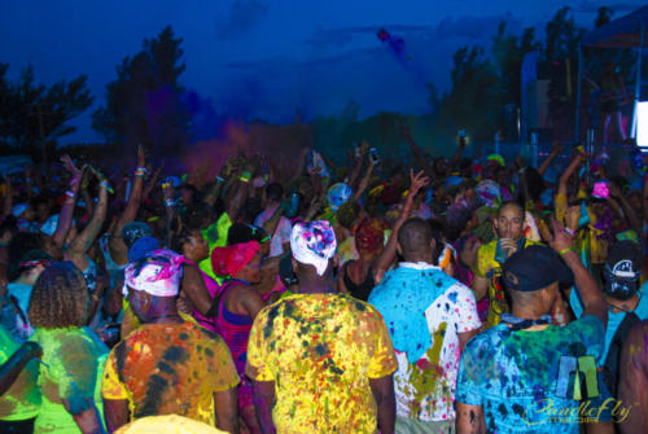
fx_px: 649
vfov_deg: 37.0
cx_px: 324
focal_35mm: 36
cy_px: 217
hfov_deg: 53.1
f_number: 4
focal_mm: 24
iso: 200
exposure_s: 1/60
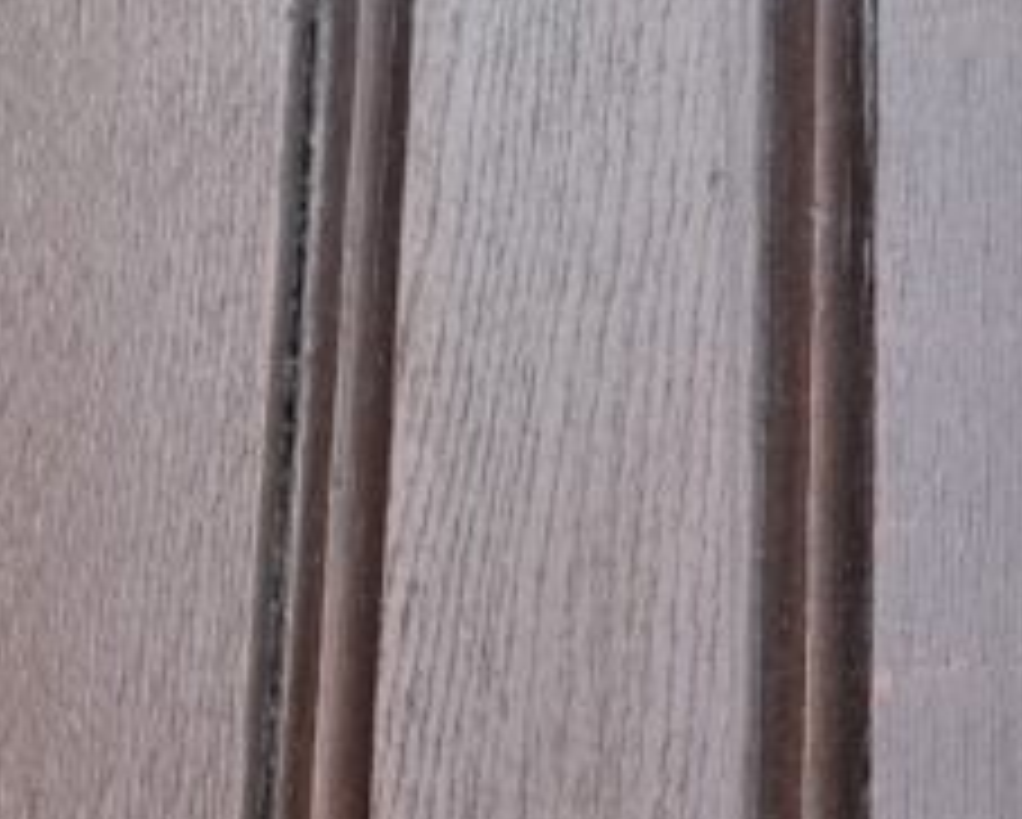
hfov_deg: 17.4
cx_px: 549
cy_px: 2171
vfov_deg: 11.0
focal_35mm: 110
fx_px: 3330
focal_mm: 6.76
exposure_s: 1/773
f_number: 1.78
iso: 80
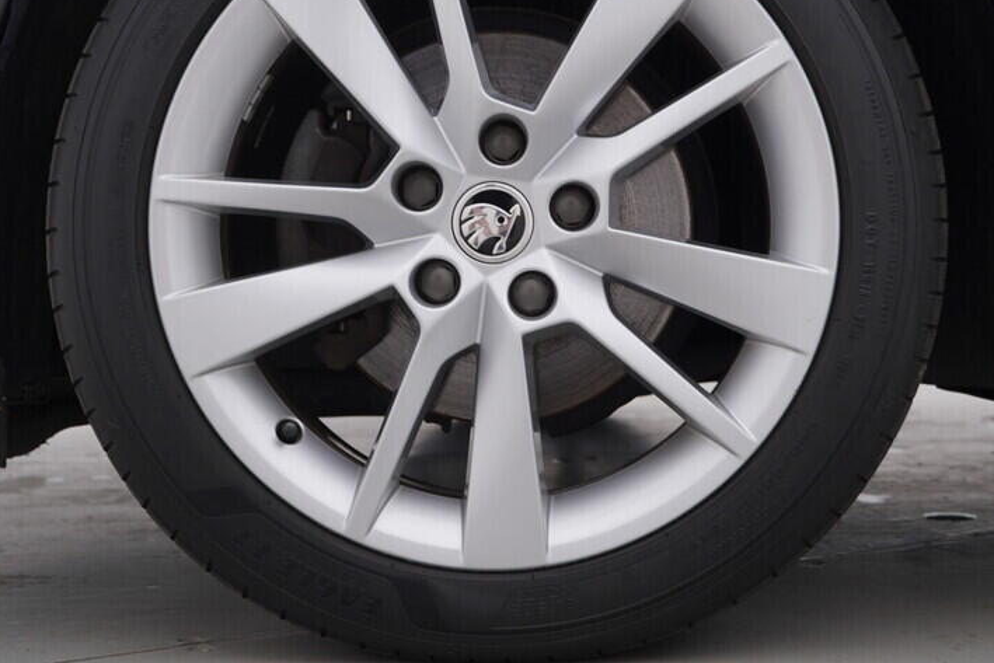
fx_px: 1436
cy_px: 224
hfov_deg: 38.2
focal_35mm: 52
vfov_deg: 25.9
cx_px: 512
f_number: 4.5
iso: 125
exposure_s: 1/100
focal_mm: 24
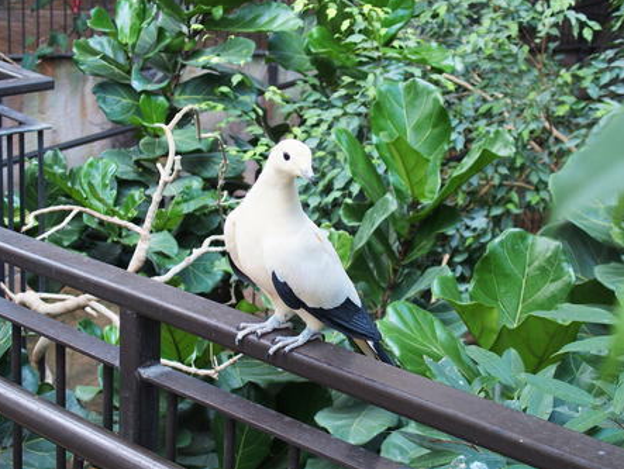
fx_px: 1137
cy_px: 232
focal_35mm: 63
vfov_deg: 23.3
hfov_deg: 30.7
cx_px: 310
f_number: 2.8
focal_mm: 13.2
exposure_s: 1/100
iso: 200
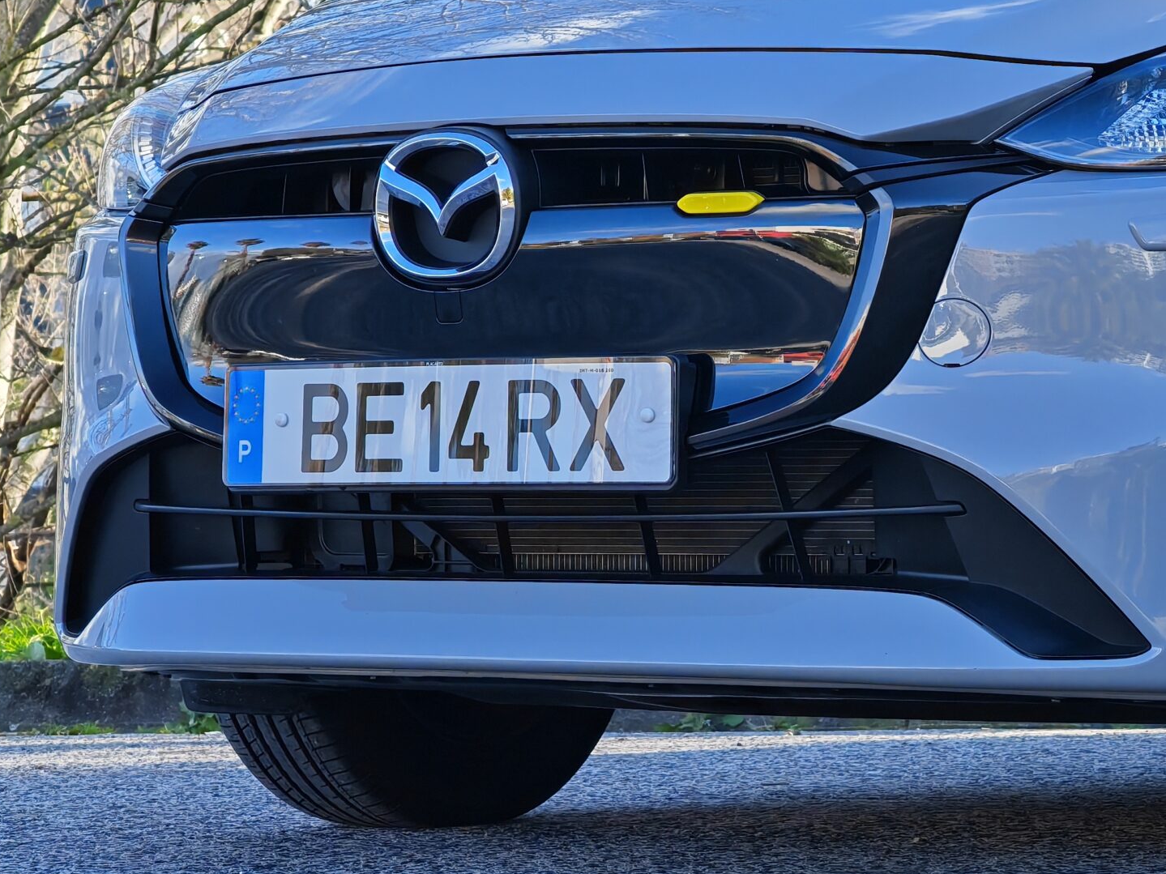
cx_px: 934
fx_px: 5692
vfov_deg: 8.8
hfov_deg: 11.7
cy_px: 322
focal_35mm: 169
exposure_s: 1/220
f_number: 3
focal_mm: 14.92
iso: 50
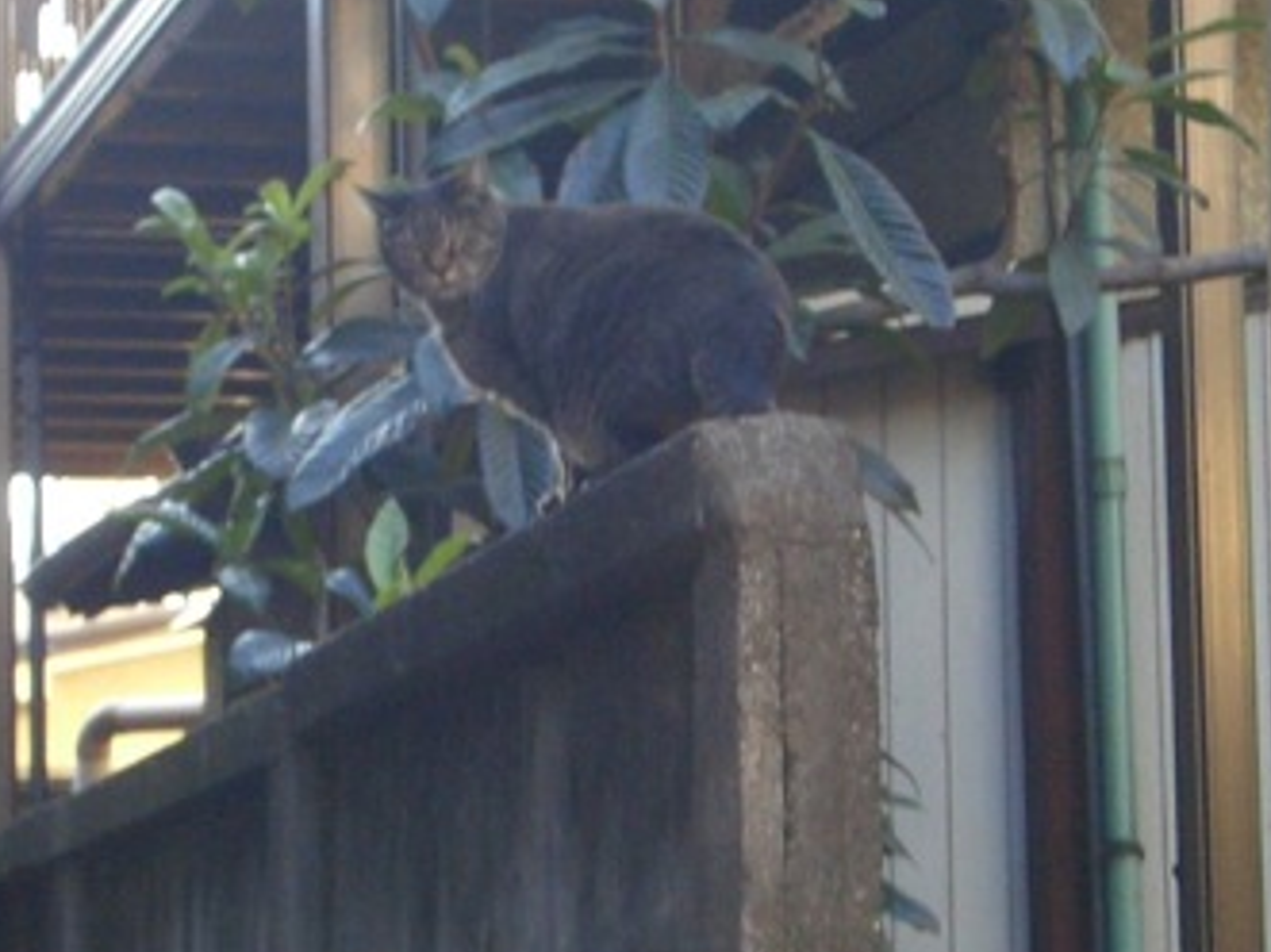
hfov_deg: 26.0
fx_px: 2753
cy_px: 422
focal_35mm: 75
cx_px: 561
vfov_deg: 19.6
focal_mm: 10.2
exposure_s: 1/80
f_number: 3.5
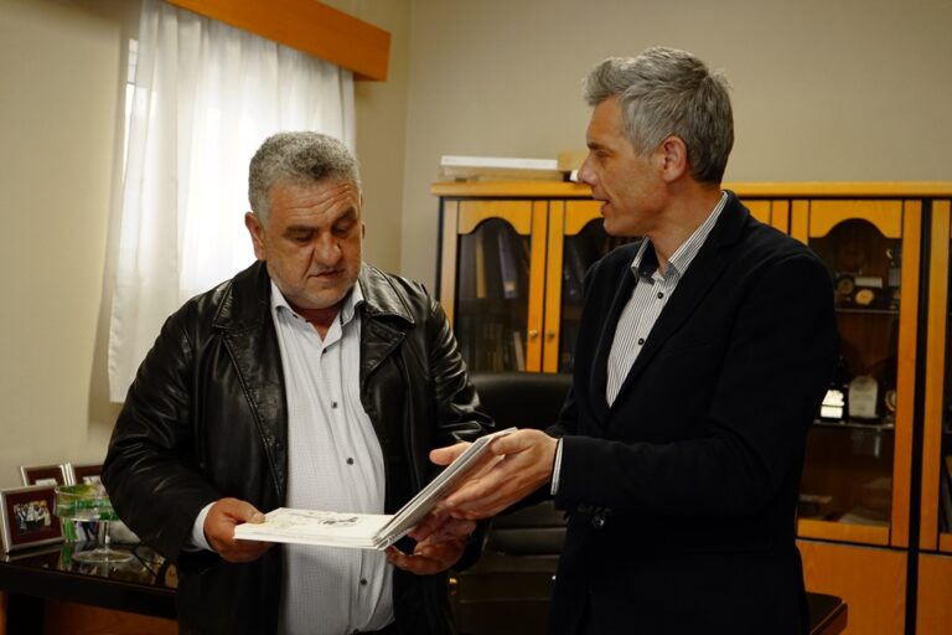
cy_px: 318
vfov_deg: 28.6
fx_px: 1243
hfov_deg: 41.9
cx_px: 476
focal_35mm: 47
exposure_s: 1/100
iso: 1600
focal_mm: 47
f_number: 4.5
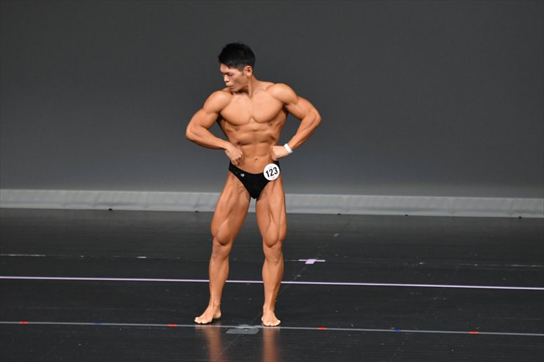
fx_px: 4758
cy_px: 181
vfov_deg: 4.4
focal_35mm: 315
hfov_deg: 6.5
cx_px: 272
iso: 4000
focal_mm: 210
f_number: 5.6
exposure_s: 1/400
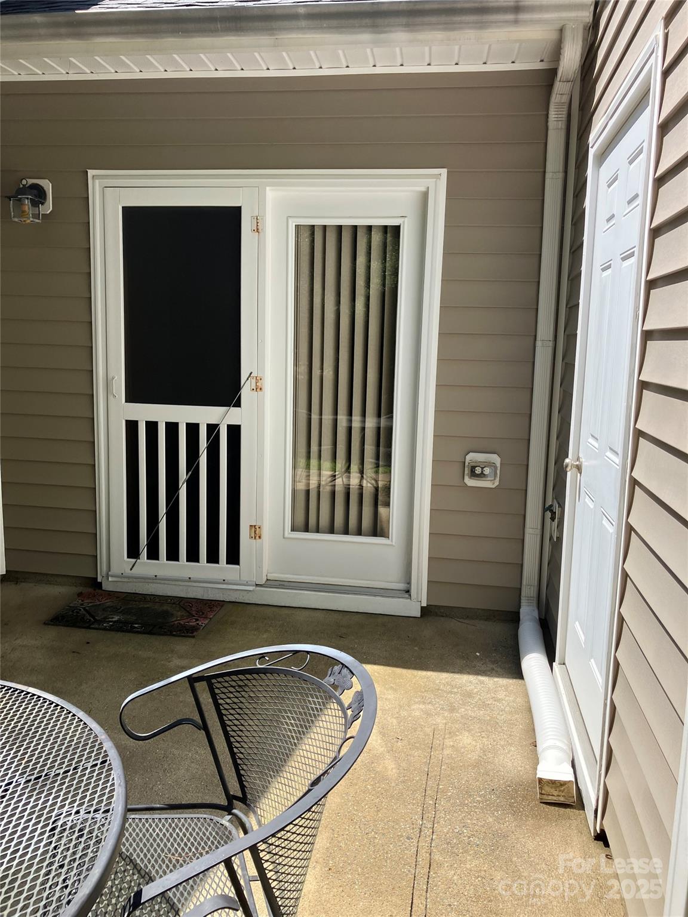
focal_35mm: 28
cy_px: 458
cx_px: 344
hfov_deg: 49.7
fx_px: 742
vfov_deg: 63.4
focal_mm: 3.99
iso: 32
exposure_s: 1/1185
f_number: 1.8
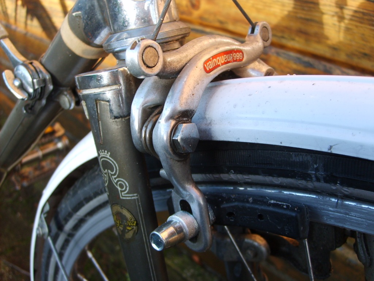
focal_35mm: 35
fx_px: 378
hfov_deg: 52.6
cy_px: 140
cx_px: 187
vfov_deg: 40.7
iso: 50
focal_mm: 5.8
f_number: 2.8
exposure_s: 1/125
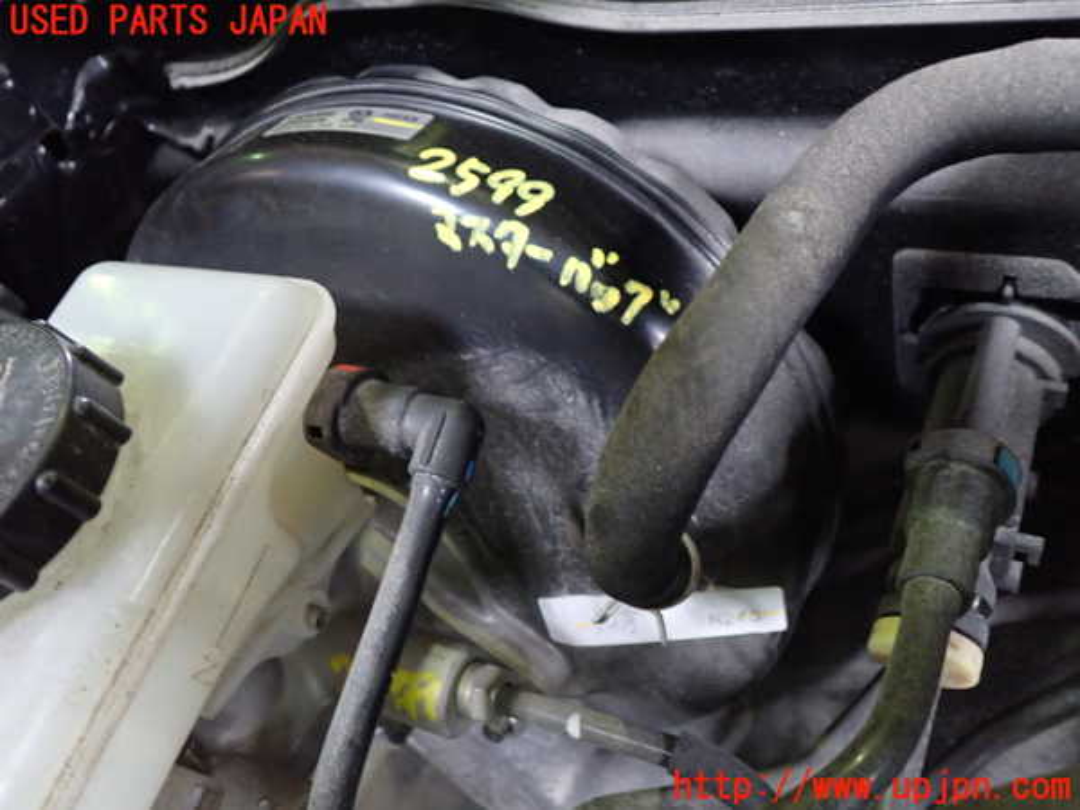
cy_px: 405
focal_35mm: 30
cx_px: 540
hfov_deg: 60.0
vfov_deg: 46.8
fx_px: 936
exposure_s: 1/30
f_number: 2.3
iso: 800
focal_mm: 5.4
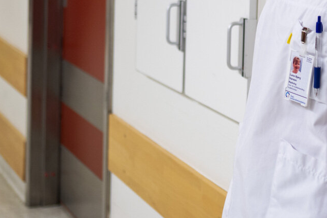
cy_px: -19
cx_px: 384
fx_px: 999
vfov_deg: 12.3
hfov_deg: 17.8
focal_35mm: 110
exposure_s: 1/125
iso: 200
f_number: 1.8
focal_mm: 35
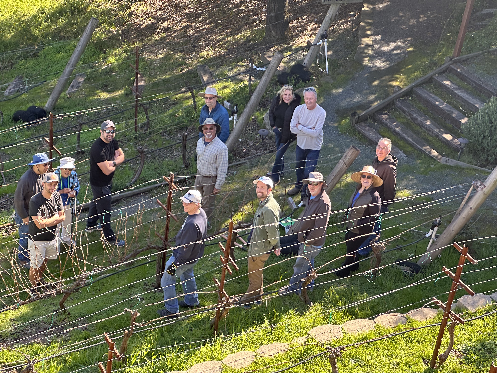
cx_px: 248
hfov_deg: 25.3
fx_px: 1106
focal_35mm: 77
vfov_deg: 19.1
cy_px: 186
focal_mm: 9
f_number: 2.8
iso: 40
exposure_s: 1/99
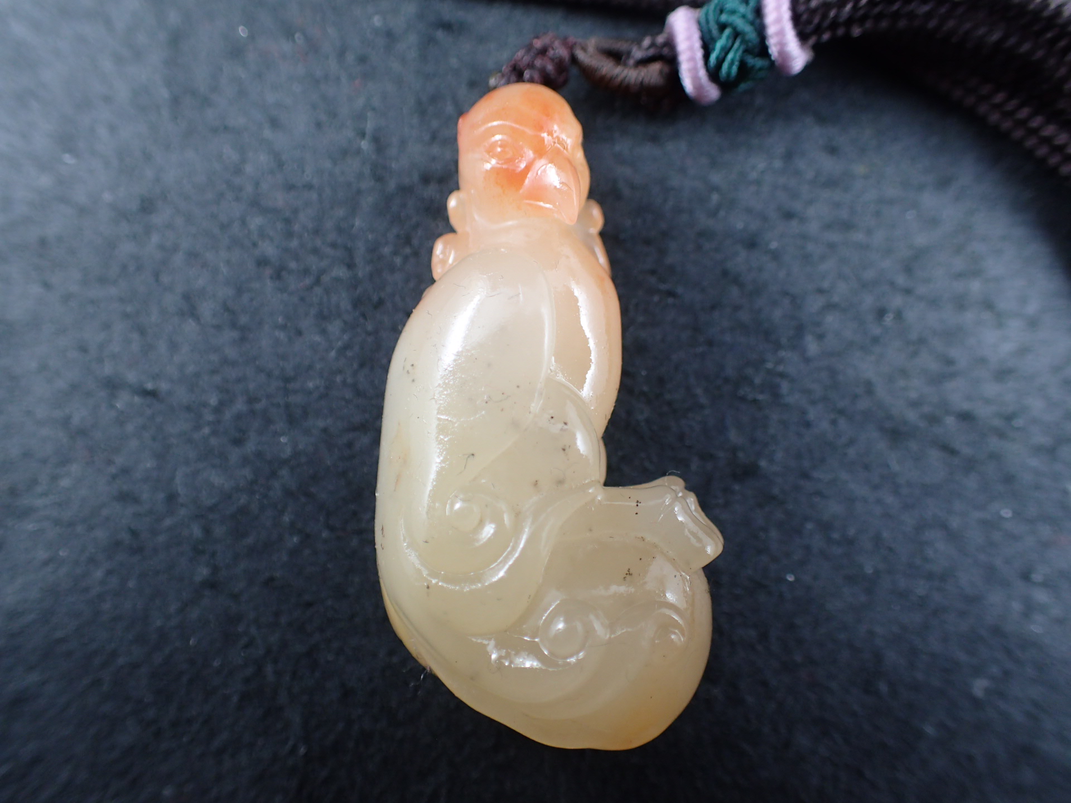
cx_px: 536
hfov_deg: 60.0
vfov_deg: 46.8
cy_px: 402
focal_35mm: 30
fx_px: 928
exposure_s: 1/125
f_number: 2.3
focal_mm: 5.5
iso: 200
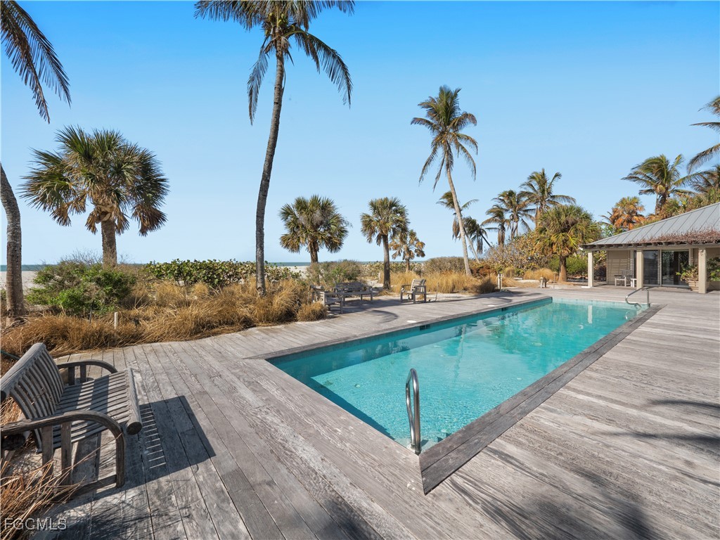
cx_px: 360
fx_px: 291
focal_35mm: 14
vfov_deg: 85.7
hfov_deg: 102.1
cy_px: 270
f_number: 7.1
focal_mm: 7
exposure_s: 1/500
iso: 200
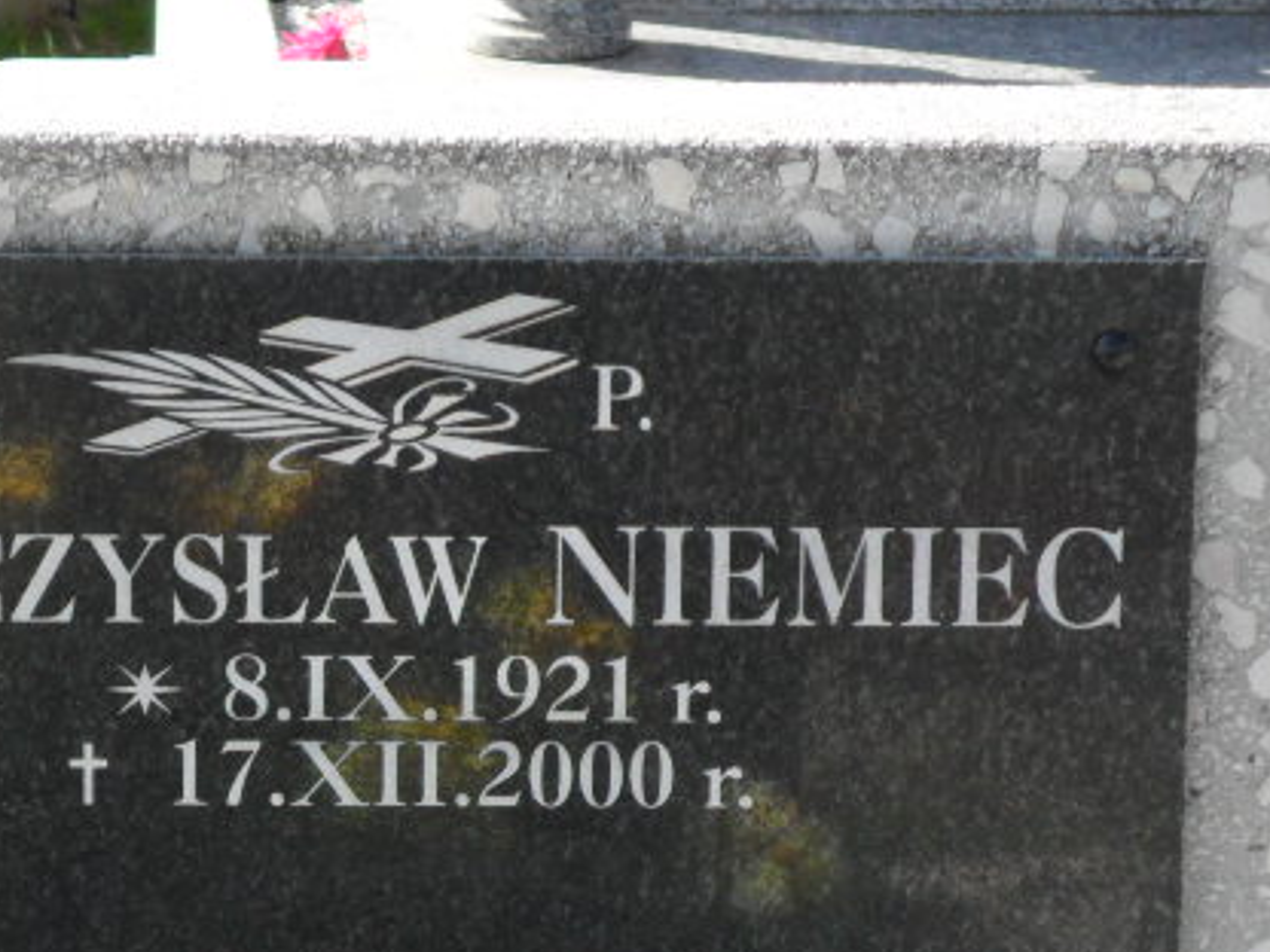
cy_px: 680
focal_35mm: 182
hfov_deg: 10.8
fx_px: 6677
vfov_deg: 8.2
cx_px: 321
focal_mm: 13.2
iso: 100
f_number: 3.9
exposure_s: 1/350
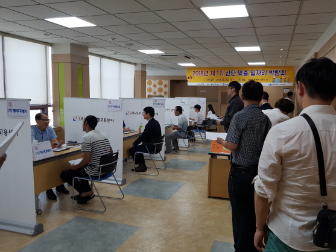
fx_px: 272
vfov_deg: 49.7
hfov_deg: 63.4
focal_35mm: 28
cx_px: 180
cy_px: 118
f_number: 1.7
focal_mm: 4.2
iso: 80
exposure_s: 1/120
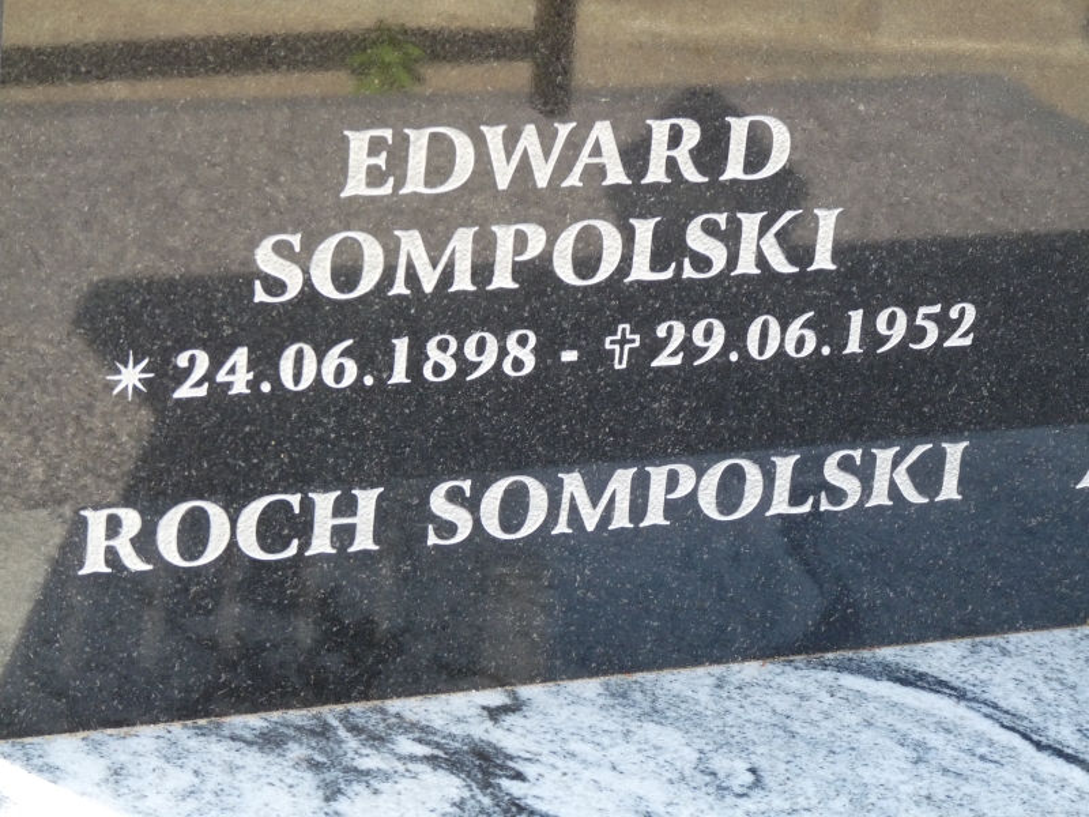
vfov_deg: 12.7
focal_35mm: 117
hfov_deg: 16.8
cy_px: 408
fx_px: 3681
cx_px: 544
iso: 200
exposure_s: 1/200
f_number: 3.6
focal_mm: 20.8
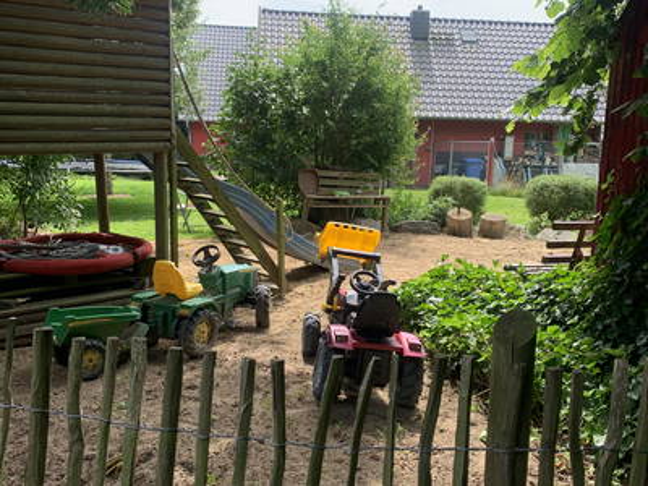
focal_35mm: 26
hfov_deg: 67.3
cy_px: 243
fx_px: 487
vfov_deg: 53.1
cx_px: 324
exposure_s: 1/972
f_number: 1.8
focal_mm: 4.25
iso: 25
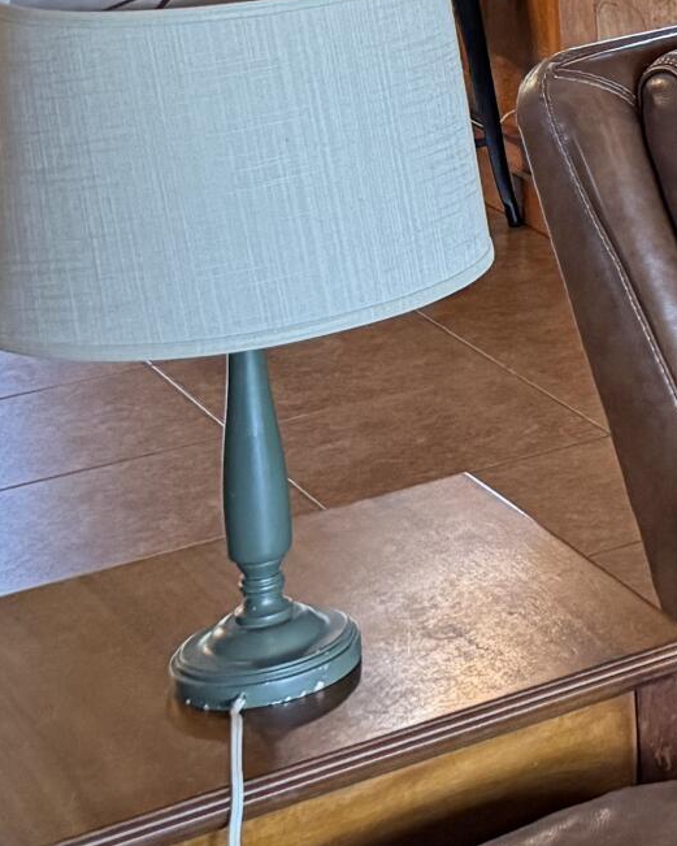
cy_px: -274
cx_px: 1572
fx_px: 2704
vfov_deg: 16.7
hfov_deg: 11.9
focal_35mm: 108
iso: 400
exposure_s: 1/60
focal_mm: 6.76
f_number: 1.78
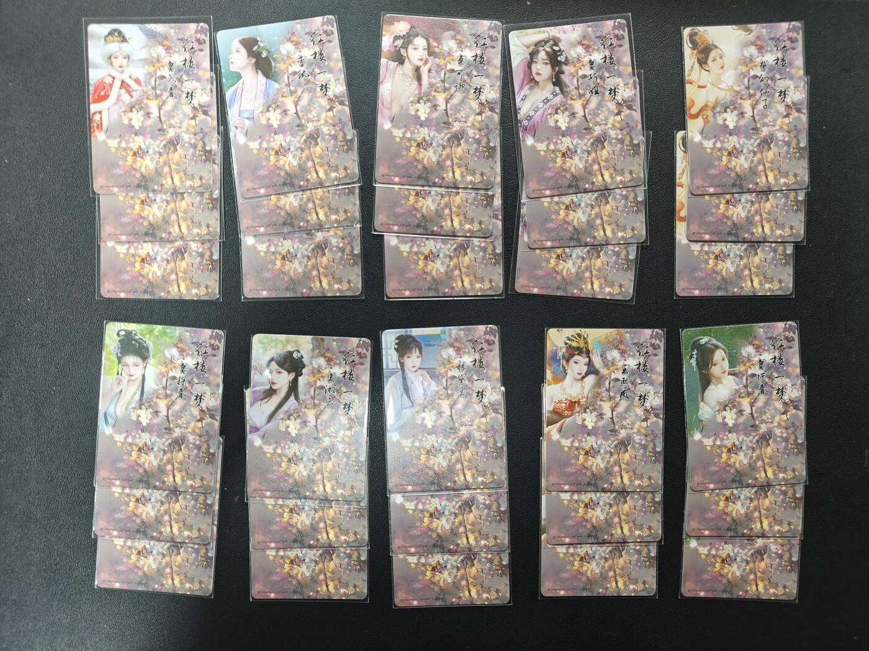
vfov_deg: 56.8
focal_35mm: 24
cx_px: 434
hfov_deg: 71.6
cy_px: 326
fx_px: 602
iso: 250
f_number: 1.8
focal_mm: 5.59
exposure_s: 1/50
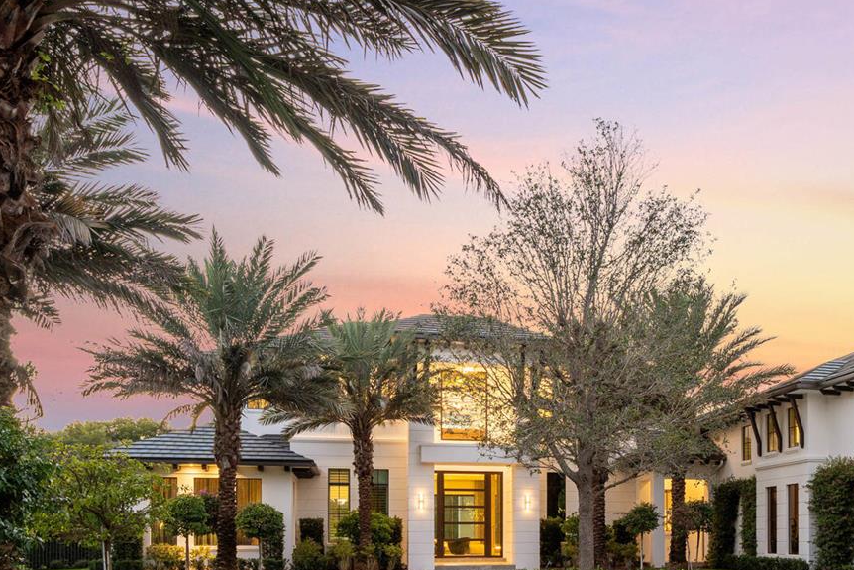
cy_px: 524
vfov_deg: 33.1
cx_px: 612
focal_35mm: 38
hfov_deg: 49.2
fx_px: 902
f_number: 9
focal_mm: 16
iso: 250
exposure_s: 1/1.67
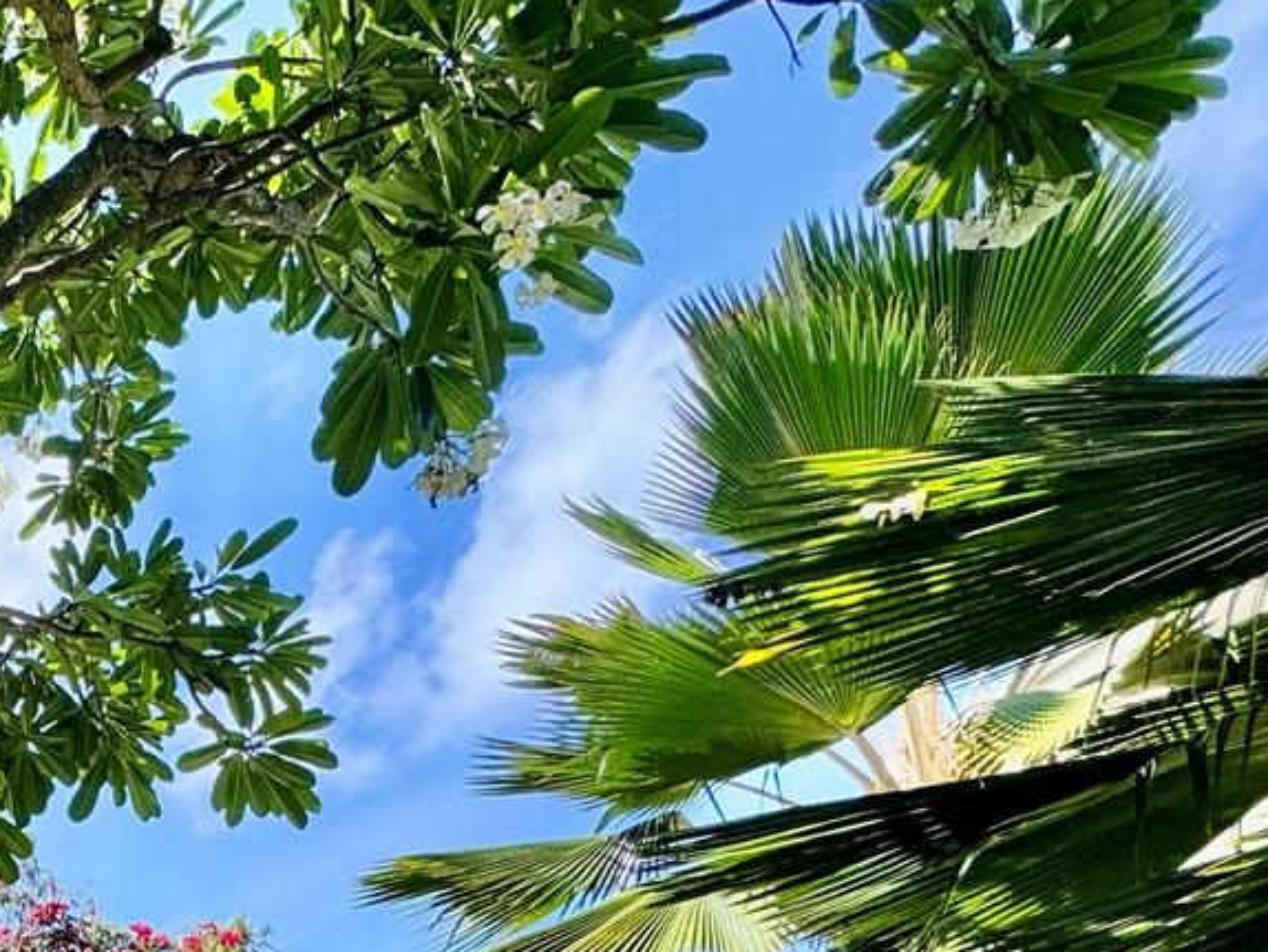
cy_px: 1250
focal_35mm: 39
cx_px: -314
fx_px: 1429
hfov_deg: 35.5
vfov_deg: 29.4
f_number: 2.2
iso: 40
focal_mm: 2.22
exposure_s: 1/451
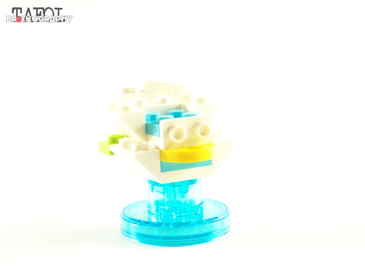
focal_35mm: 82
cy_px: 137
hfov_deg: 23.8
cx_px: 182
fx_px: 865
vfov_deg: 18.0
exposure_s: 1/45
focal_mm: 13.7
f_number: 3.2
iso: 400
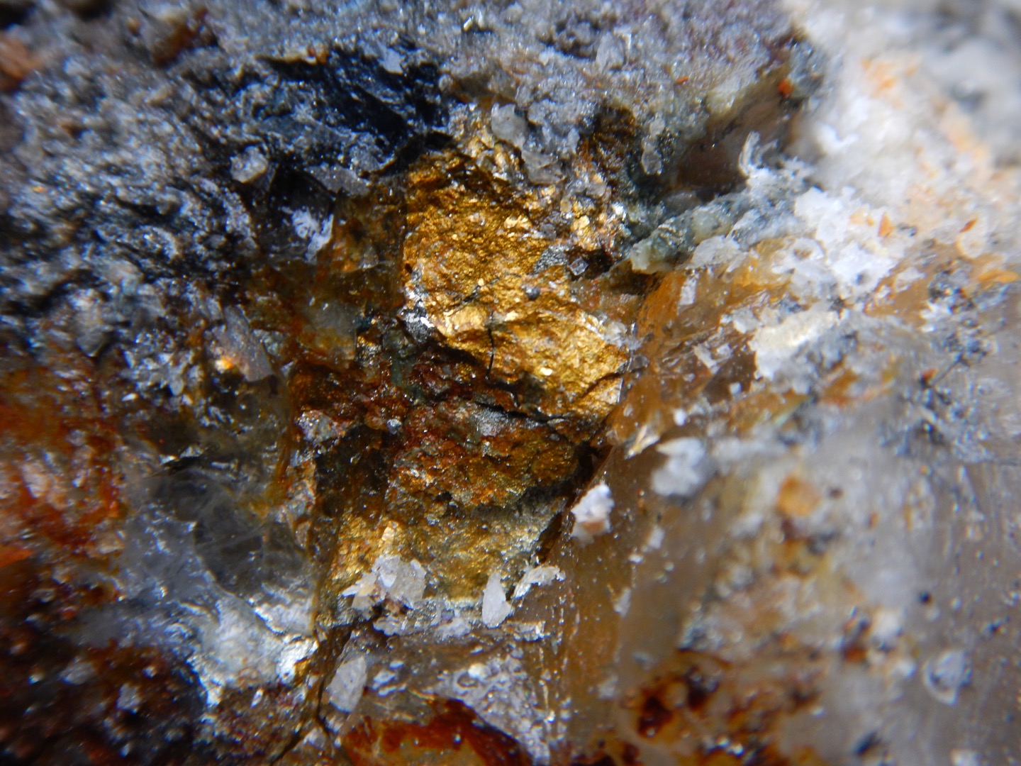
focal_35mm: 56
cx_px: 510
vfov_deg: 26.1
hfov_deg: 34.3
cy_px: 383
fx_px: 1652
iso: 180
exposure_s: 1/30
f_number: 4.4
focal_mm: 10.1
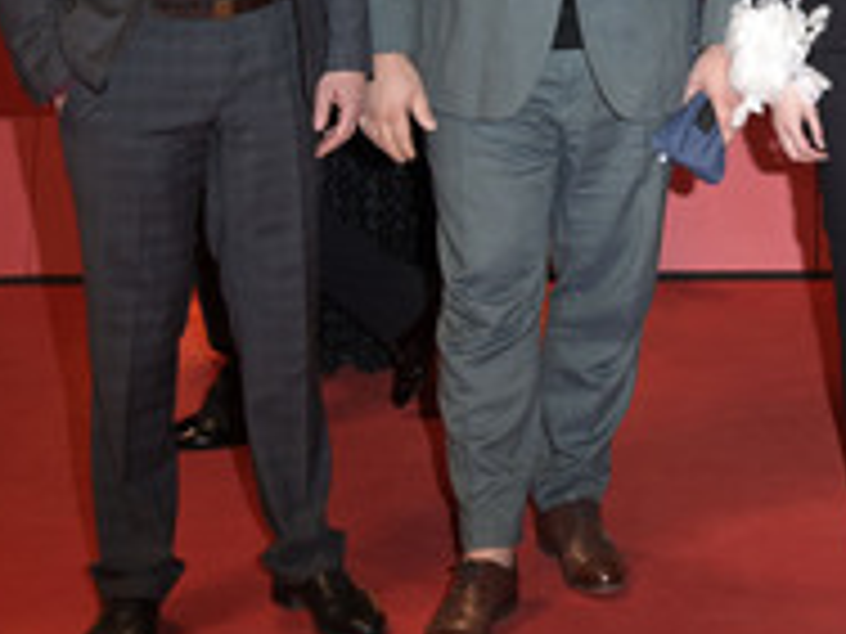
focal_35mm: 83
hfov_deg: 22.8
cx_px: 803
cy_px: 40
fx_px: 2028
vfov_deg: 17.5
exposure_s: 1/200
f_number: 5.6
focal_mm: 36
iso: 800
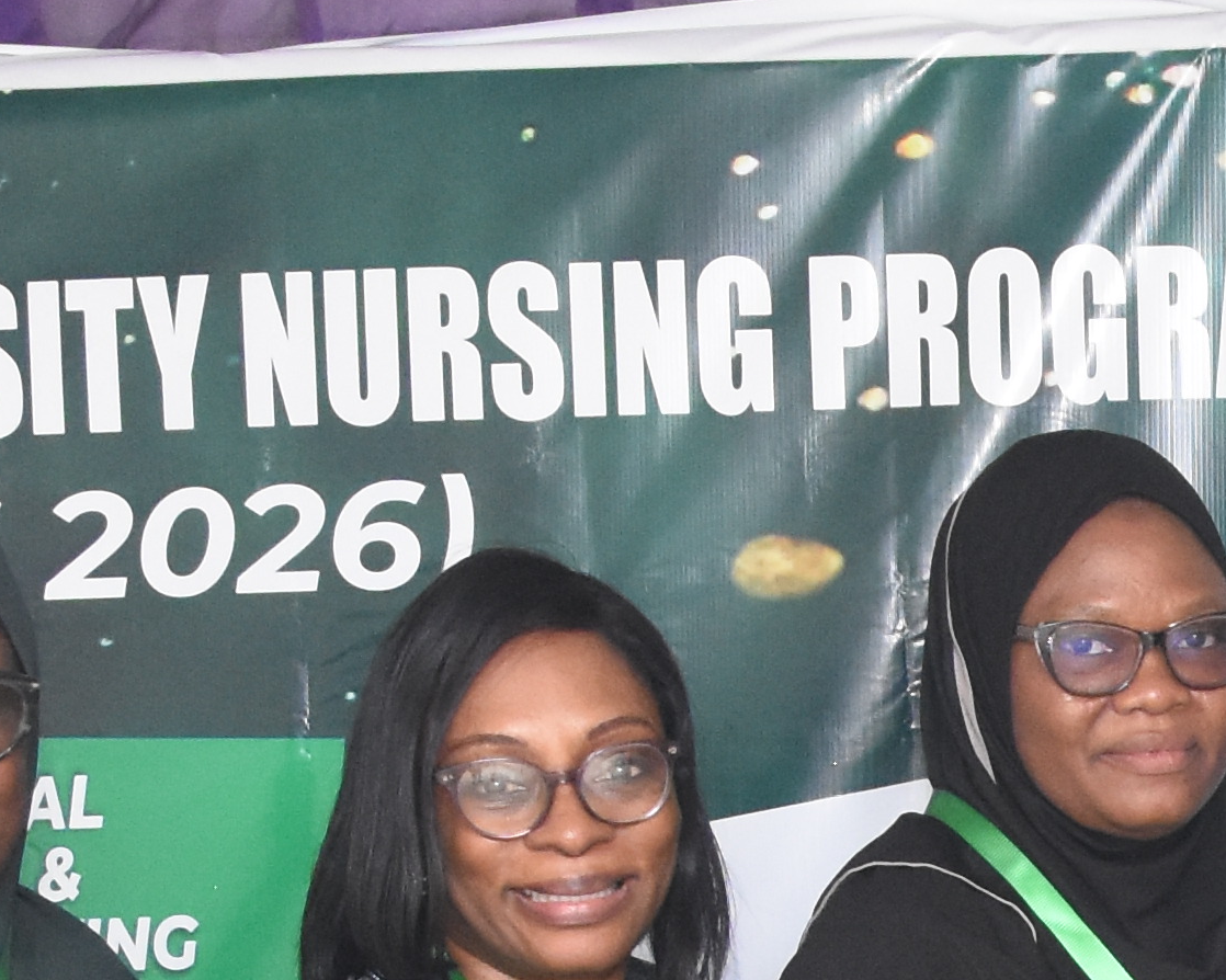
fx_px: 4934
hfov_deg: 13.1
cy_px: 1760
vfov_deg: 10.7
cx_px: 2011
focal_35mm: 136
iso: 2000
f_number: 6.3
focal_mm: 18
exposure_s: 1/200
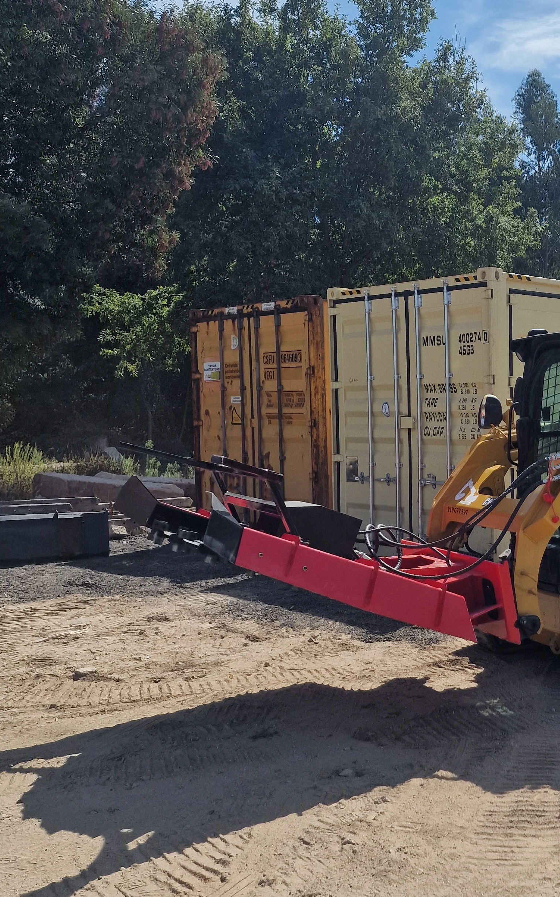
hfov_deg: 30.1
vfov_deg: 49.3
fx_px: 977
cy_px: 453
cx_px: 541
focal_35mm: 40
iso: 50
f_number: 1.8
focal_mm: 6.4
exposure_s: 1/2152
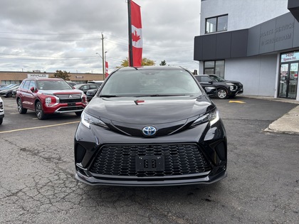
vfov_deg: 53.1
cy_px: 112
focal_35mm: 26
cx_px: 150
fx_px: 225
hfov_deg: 67.3
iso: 50
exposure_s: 1/850
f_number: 1.6
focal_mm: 5.96
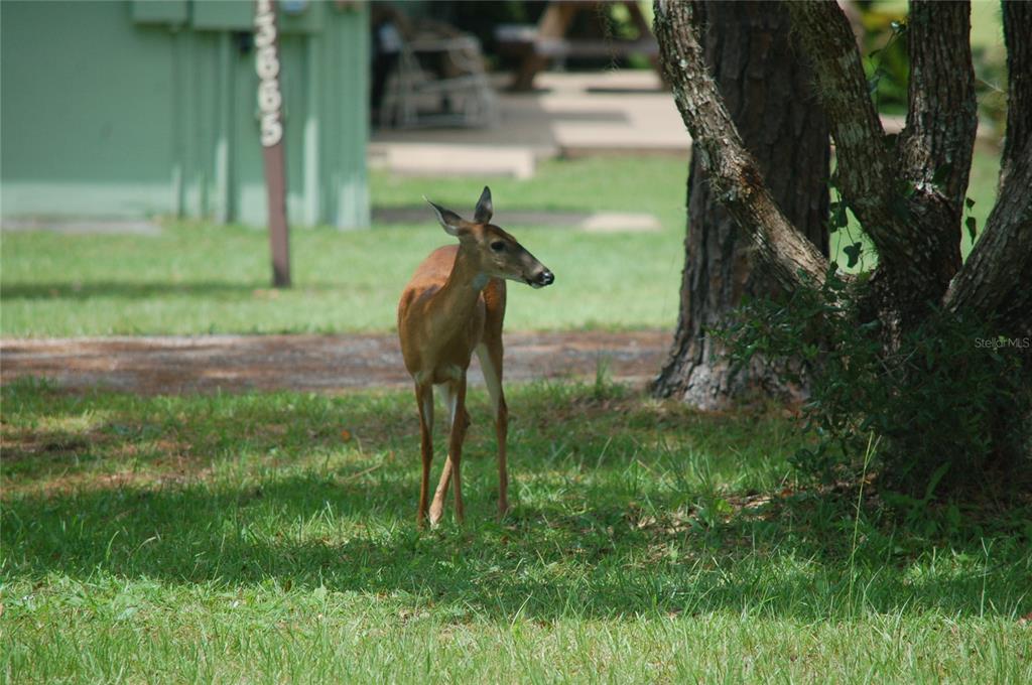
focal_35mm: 450
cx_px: 516
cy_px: 342
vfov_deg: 3.0
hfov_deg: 4.6
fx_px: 12884
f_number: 5.6
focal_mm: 300
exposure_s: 1/640
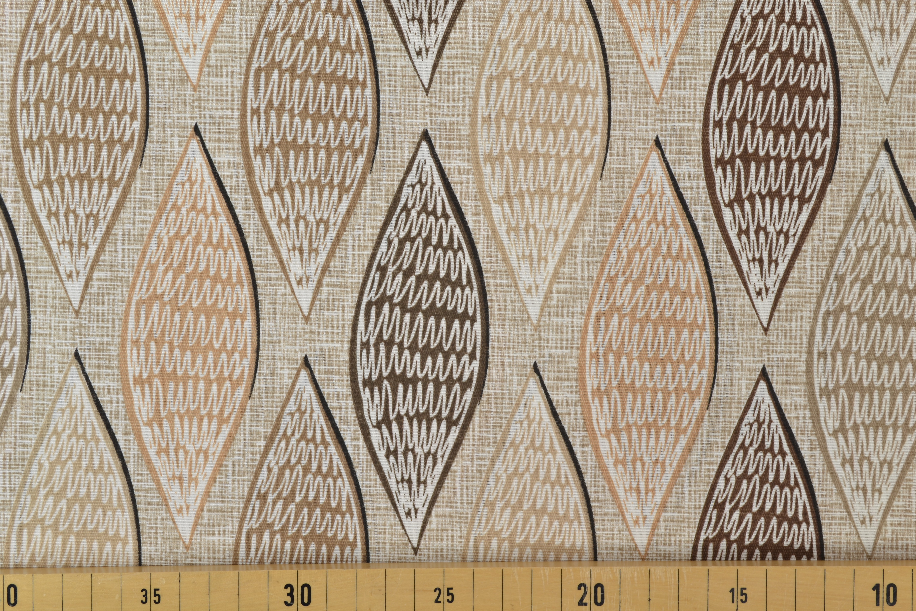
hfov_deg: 36.9
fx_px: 1374
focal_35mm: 54
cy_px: 306
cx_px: 458
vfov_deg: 25.1
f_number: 9
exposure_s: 1/13
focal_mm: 36
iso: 100
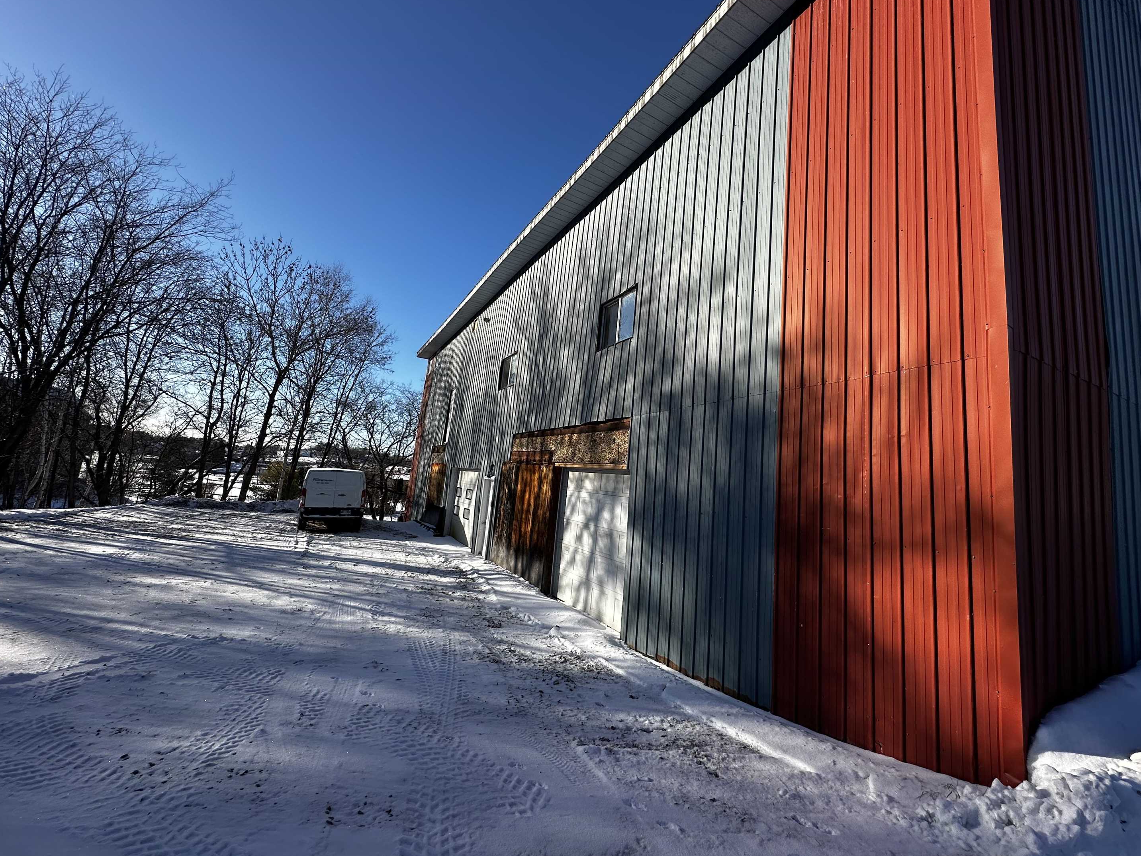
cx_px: 589
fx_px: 494
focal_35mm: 15
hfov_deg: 98.1
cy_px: 408
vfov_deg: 81.7
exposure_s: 1/1383
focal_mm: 2.22
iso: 40
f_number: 2.2
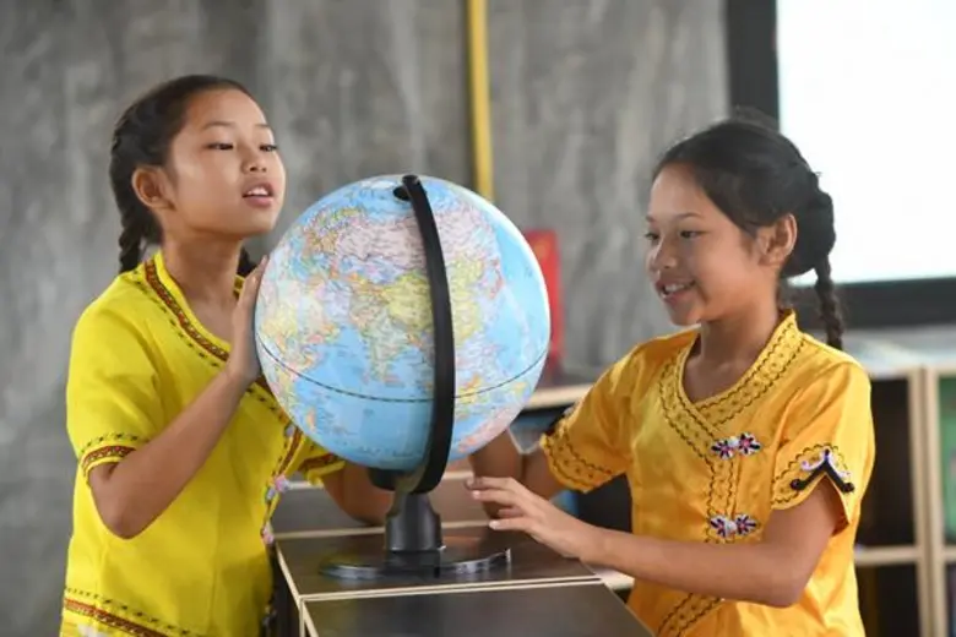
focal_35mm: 135
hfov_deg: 15.2
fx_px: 3585
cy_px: 318
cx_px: 478
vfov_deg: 10.2
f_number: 3.2
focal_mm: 135
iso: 320
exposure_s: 1/160
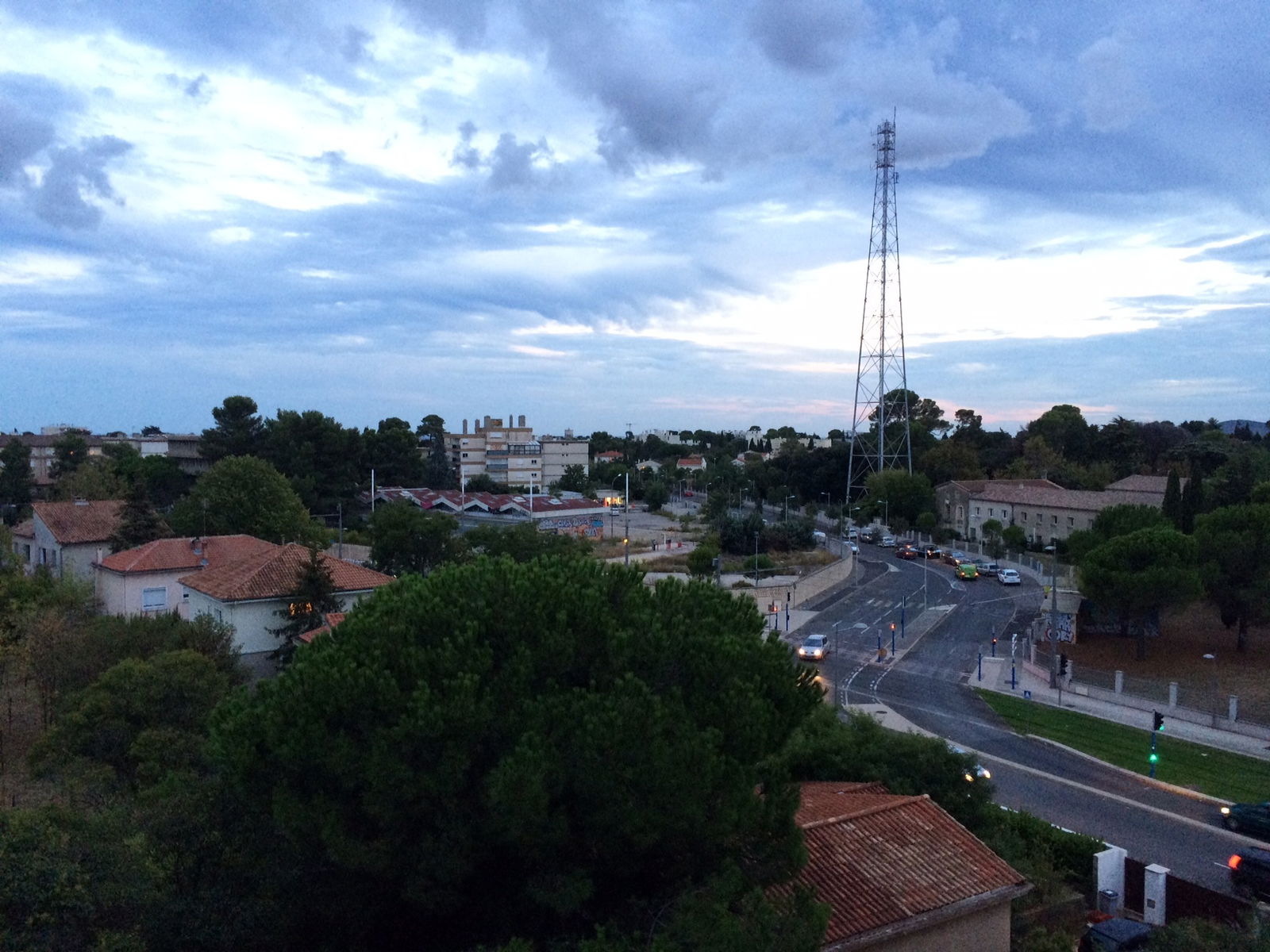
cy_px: 476
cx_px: 635
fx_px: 1064
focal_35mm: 29
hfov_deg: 61.7
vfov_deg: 48.2
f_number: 2.2
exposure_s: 1/33
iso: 200
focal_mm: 4.15
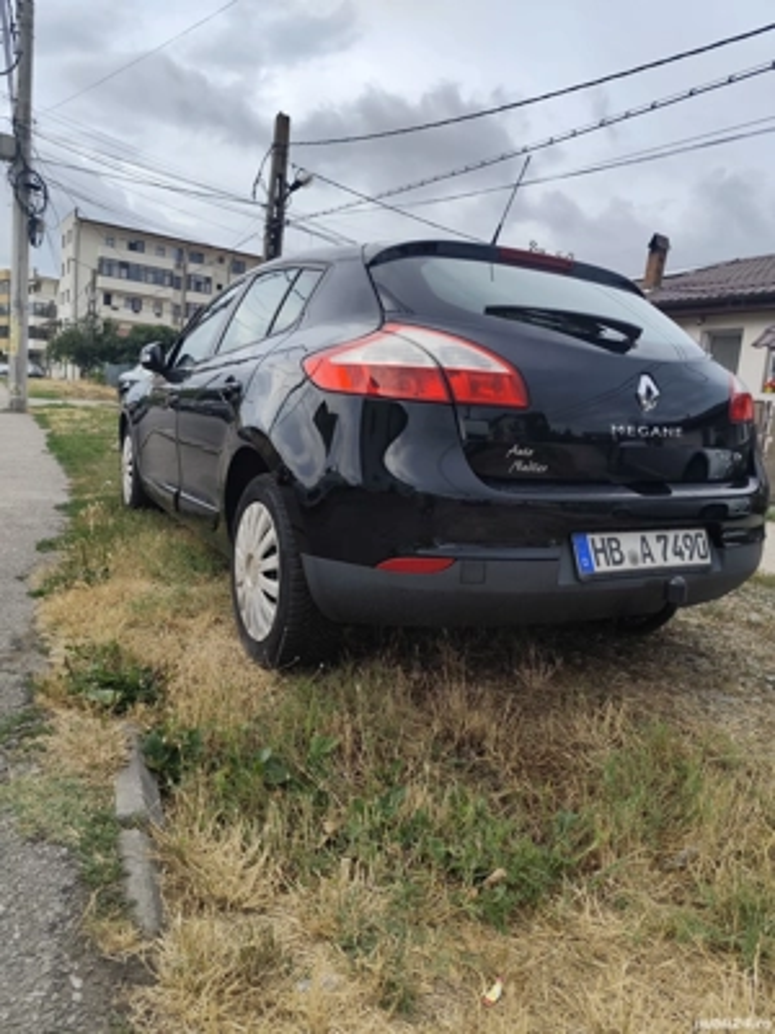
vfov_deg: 73.9
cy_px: 517
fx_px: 687
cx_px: 388
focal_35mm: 23
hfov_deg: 58.9
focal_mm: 6.19
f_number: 1.65
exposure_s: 1/1190
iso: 50
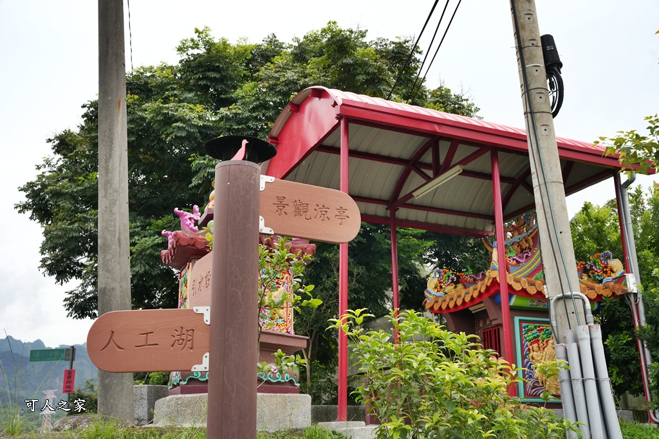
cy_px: 220
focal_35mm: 39
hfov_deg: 49.1
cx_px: 330
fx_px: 721
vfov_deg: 33.9
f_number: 8
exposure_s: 1/2000
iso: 2500
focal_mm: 39.4
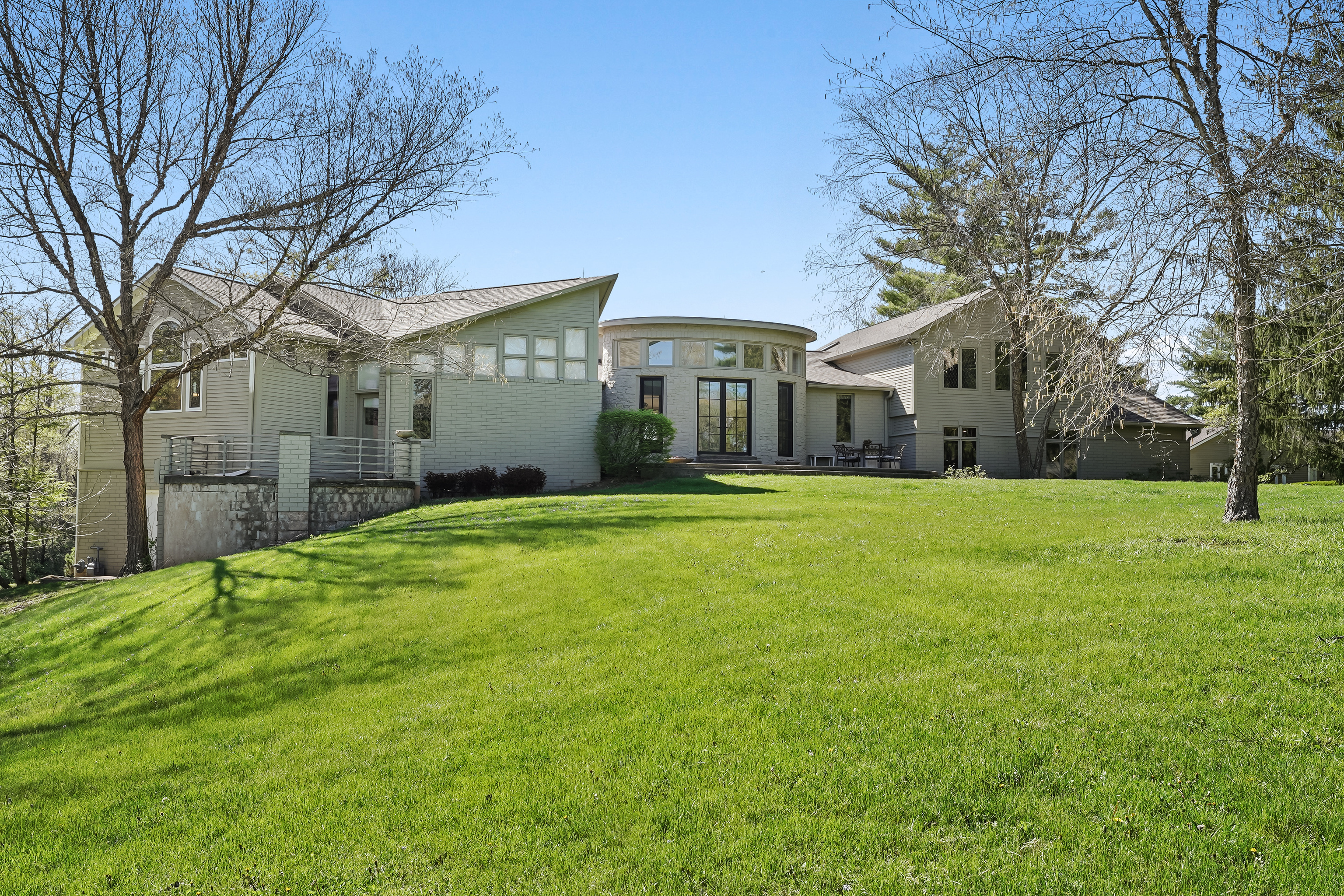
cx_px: 672
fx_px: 1120
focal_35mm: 30
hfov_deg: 61.9
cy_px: 448
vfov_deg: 43.6
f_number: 7.1
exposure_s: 1/250
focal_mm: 20
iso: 100
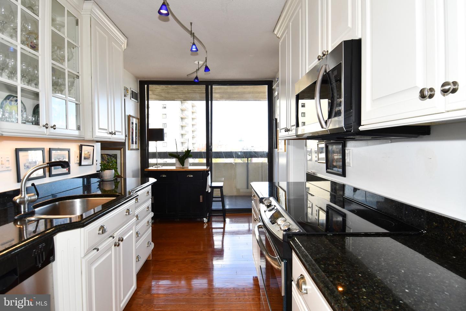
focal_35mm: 18
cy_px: 156
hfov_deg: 90.0
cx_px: 233
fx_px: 233
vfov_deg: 67.4
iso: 200
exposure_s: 1/125
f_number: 5.6
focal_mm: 12
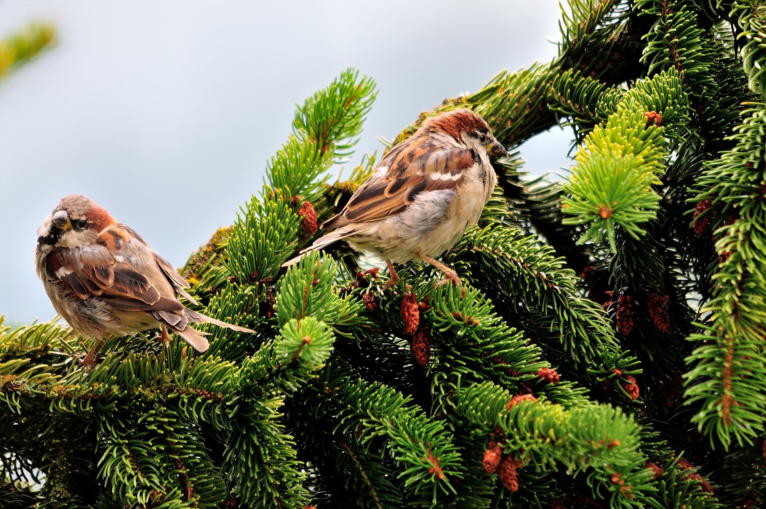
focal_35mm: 750
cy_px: 254
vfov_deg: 1.8
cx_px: 383
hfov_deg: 2.8
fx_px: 15939
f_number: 6.3
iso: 200
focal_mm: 500
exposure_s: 1/80
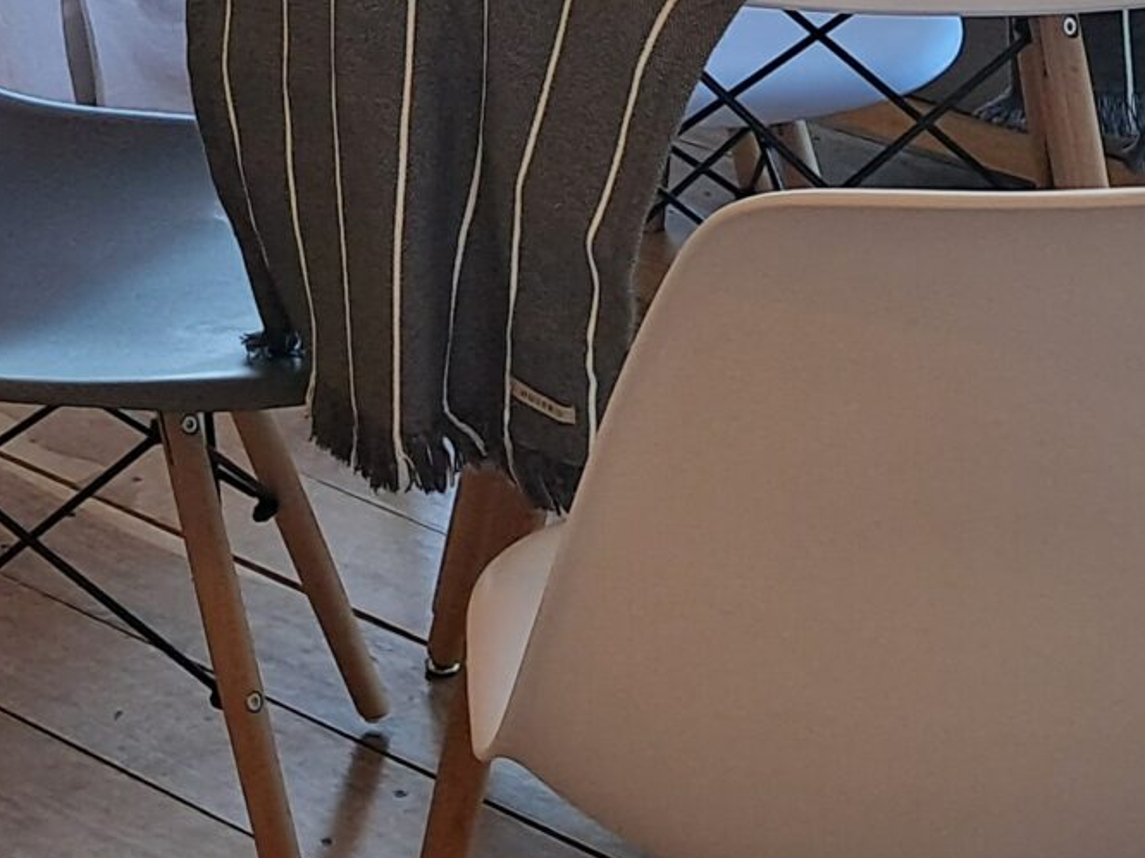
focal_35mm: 104
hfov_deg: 18.9
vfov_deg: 13.4
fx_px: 3438
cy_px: -417
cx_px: 393
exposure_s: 1/60
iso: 50
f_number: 1.8
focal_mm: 4
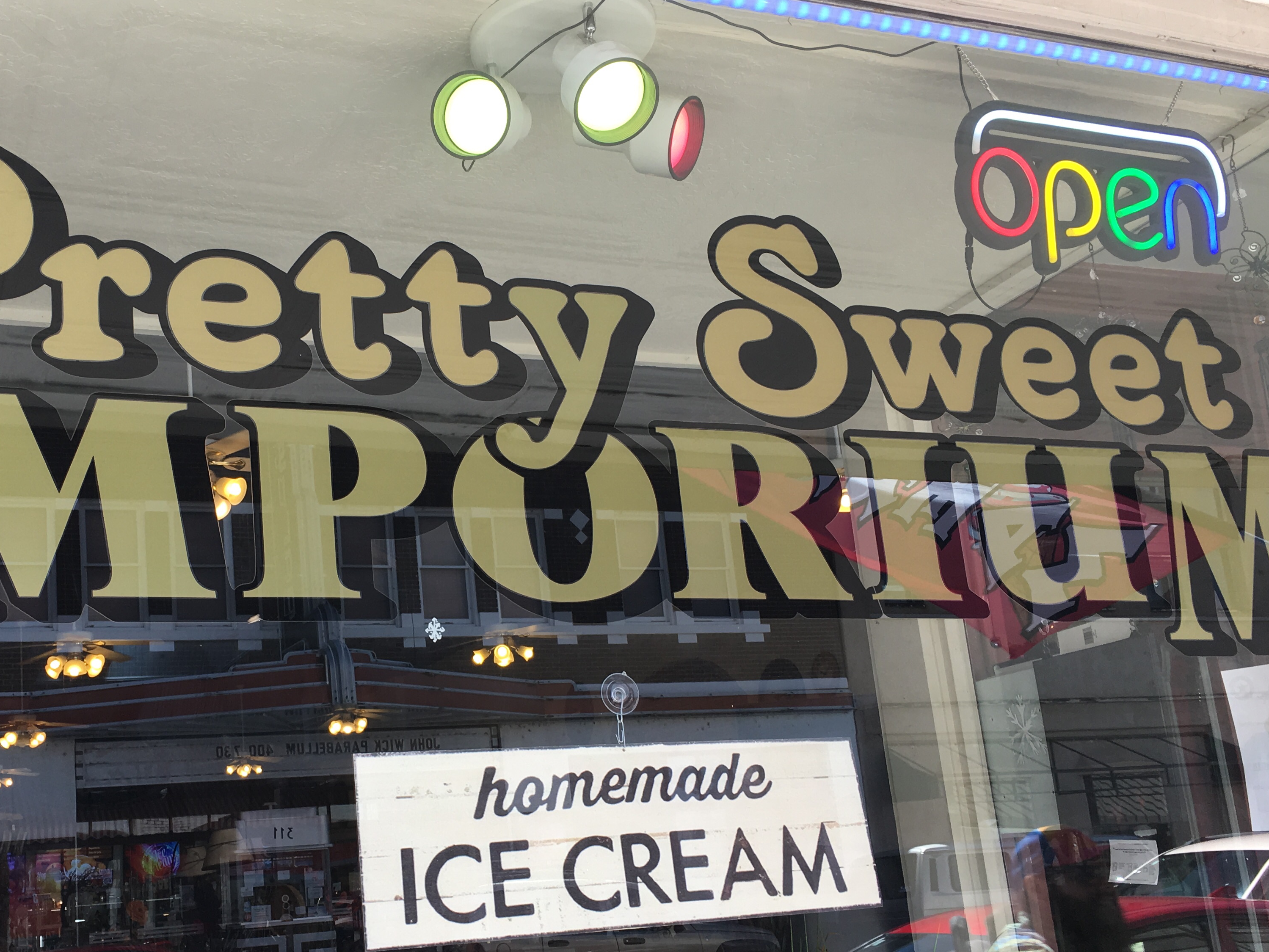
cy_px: 562
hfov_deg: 47.1
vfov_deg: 36.7
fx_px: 1430
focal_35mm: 39
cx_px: 431
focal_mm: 4.15
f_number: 2.2
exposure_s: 1/204
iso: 25
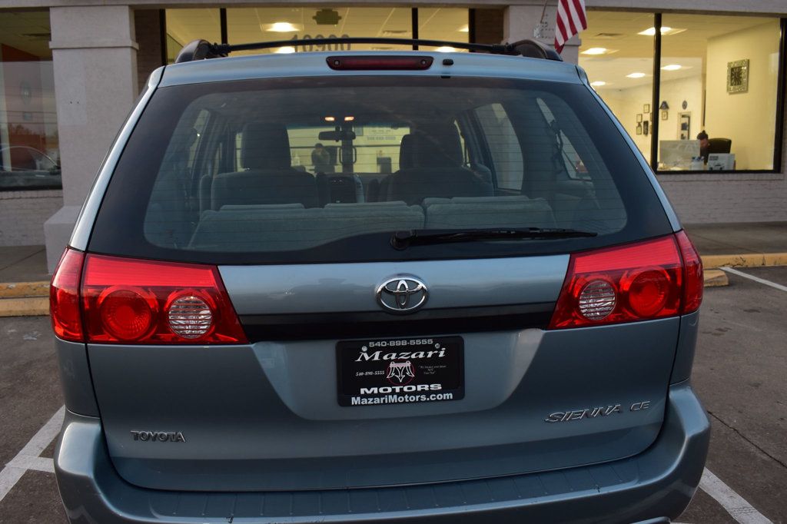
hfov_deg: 59.5
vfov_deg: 41.7
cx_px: 394
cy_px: 262
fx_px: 688
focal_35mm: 32
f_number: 7.1
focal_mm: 21
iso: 400
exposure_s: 1/25
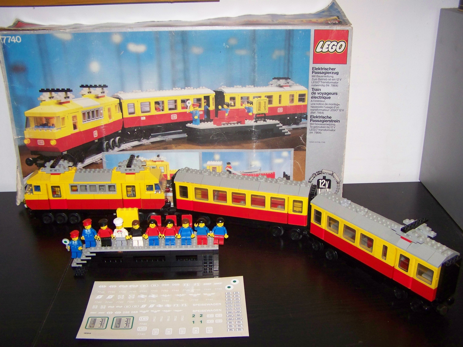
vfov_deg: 37.7
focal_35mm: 38
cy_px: 174
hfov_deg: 49.0
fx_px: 508
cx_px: 232
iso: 200
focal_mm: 6.3
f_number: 2.8
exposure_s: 1/30
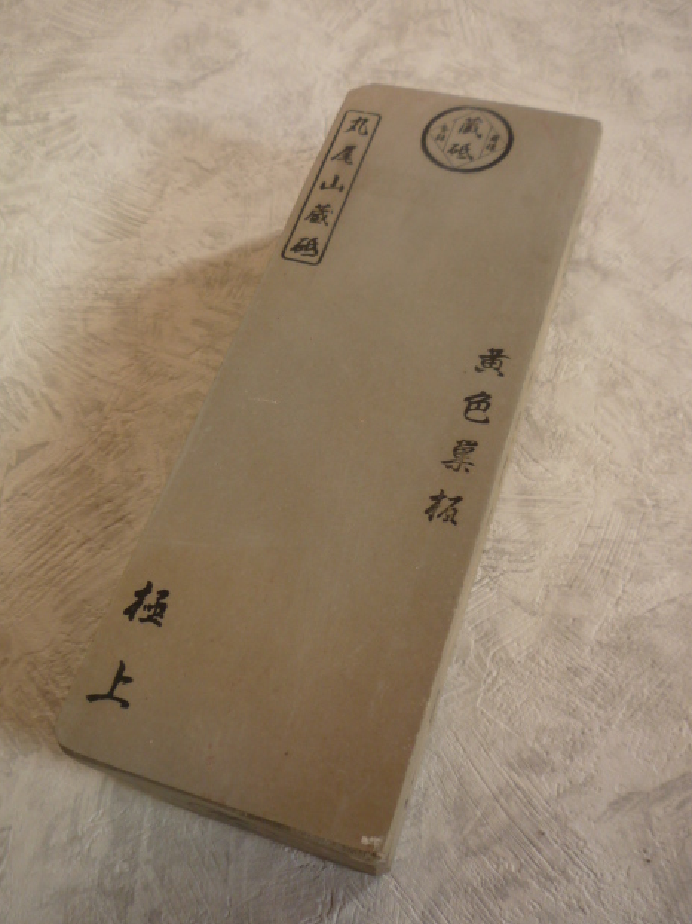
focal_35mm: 35
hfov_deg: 40.7
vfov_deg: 52.6
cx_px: 346
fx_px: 934
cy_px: 463
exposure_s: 1/30
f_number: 2.8
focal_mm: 4.4
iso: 100
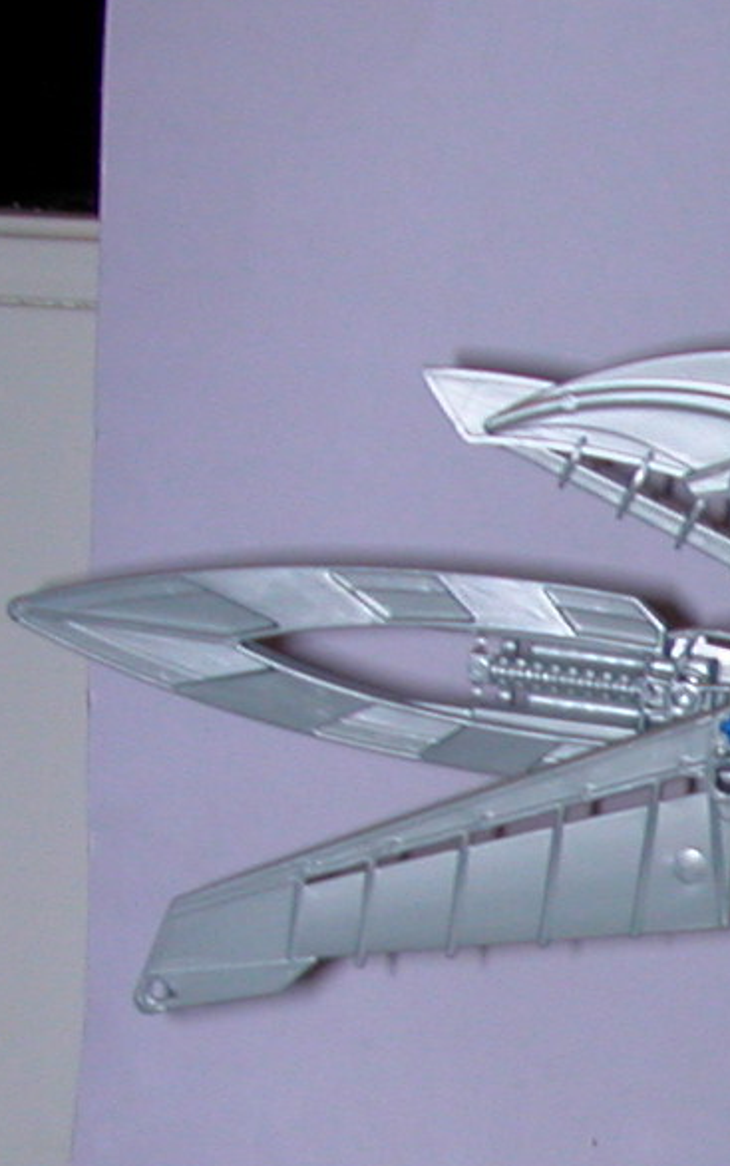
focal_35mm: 107
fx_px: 3401
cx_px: 1345
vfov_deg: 19.0
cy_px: 1100
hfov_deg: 11.3
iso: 100
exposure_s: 1/59.9
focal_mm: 5.6
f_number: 2.7
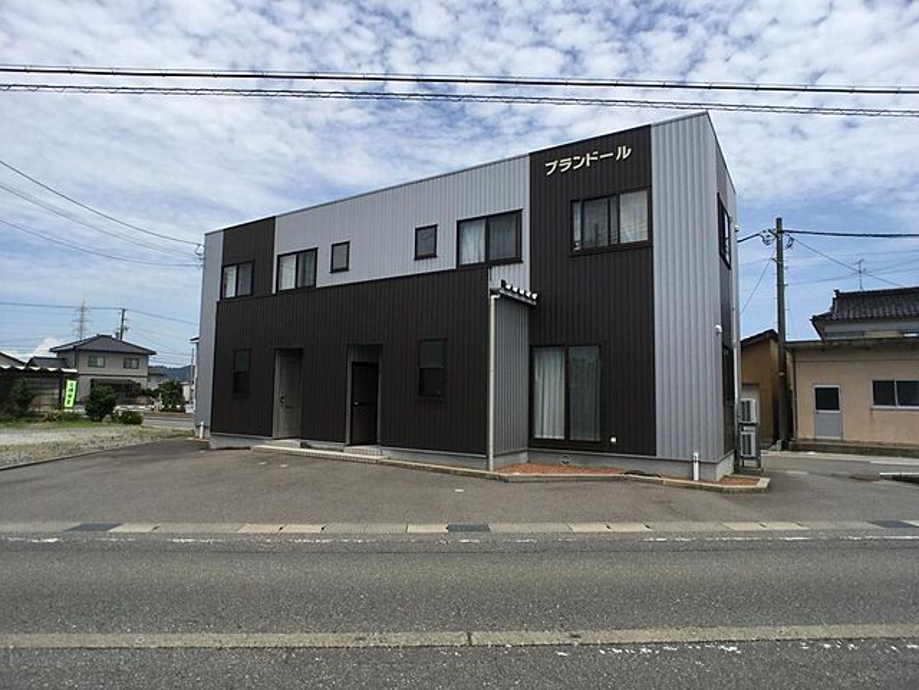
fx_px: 823
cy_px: 345
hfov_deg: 58.4
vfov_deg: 45.4
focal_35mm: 31
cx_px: 460
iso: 25
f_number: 2.4
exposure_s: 1/1631
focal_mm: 3.3
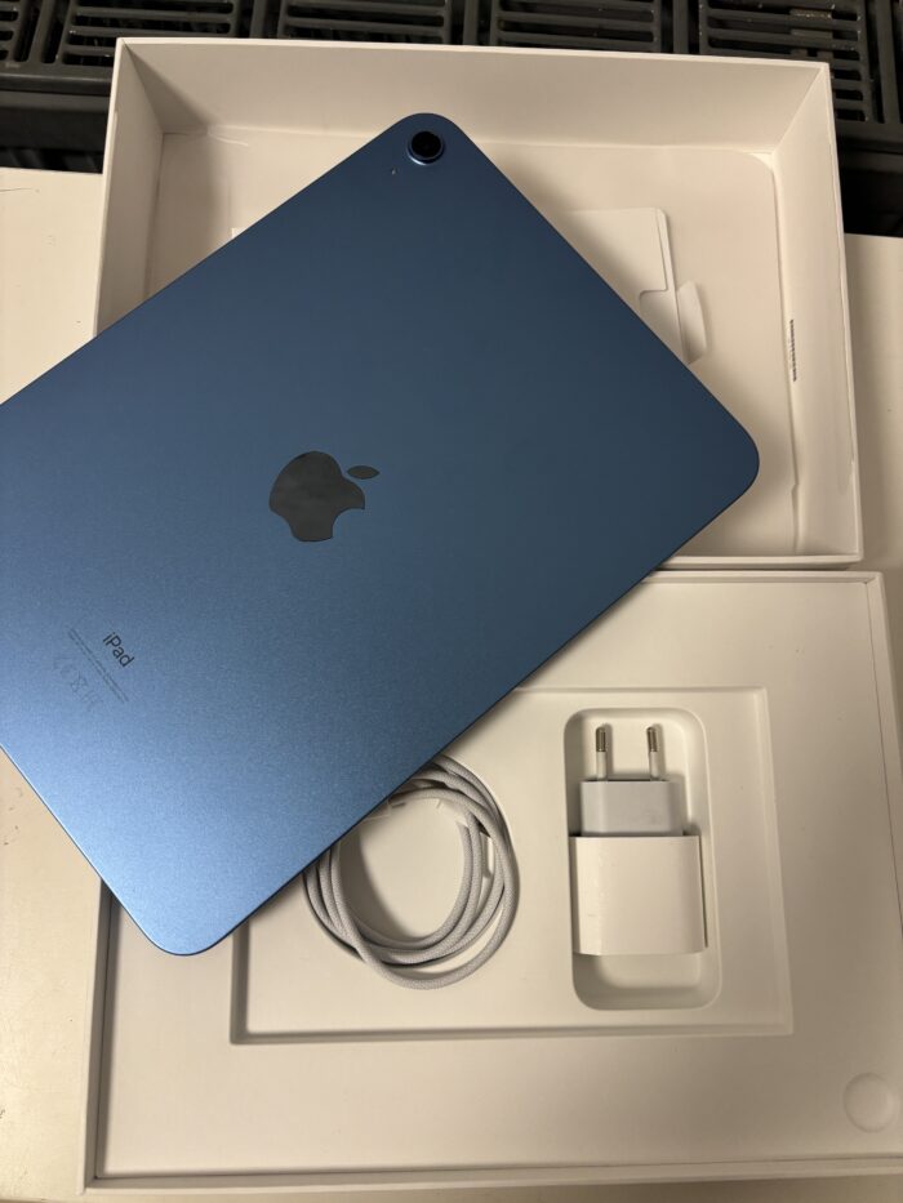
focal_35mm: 26
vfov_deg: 67.3
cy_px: 602
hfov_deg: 53.1
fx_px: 904
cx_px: 452
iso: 160
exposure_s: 1/50
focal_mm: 5.96
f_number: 1.6
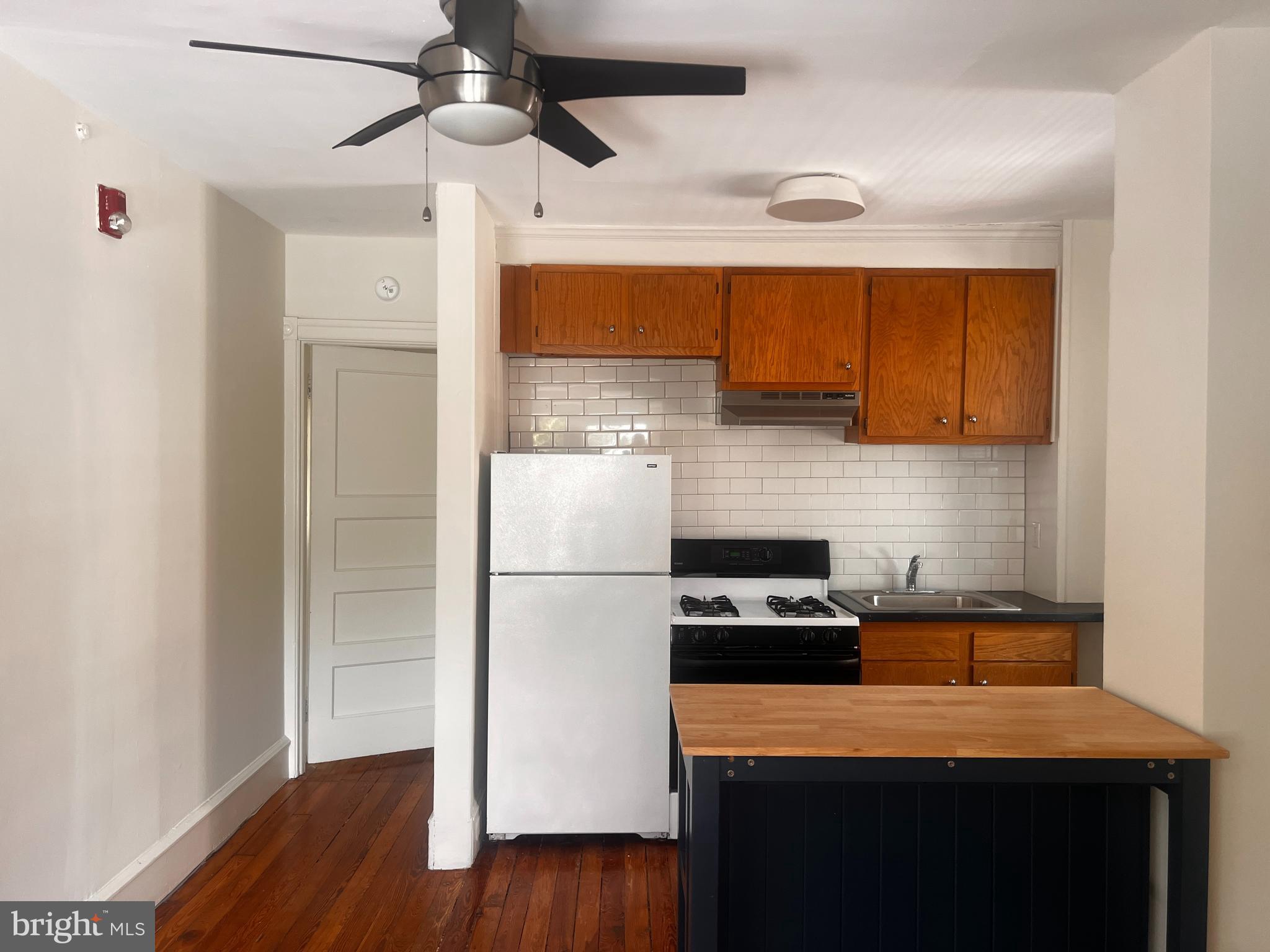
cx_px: 635
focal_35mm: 26
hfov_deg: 67.3
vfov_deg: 53.1
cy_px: 476
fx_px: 954
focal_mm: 5.7
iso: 100
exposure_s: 1/121
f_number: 1.5
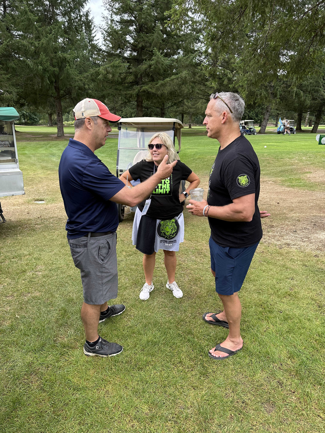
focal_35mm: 24
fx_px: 300
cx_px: 162
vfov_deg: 71.6
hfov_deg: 56.8
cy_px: 216
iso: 80
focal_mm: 6.86
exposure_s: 1/1095
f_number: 1.78
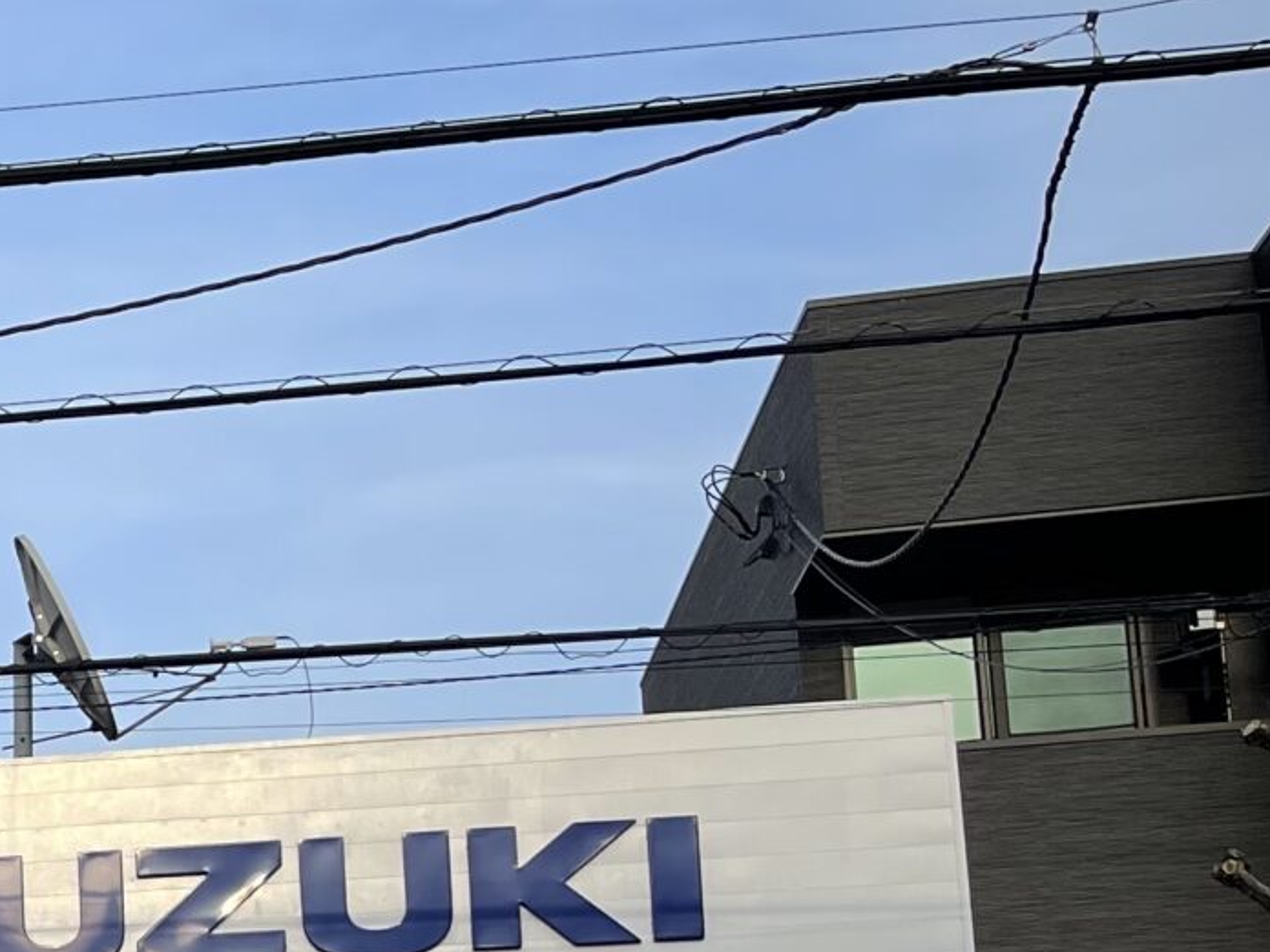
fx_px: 3375
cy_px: 1103
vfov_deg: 15.5
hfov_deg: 17.3
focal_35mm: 92
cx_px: -1029
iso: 32
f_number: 1.6
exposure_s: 1/1667
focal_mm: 5.1
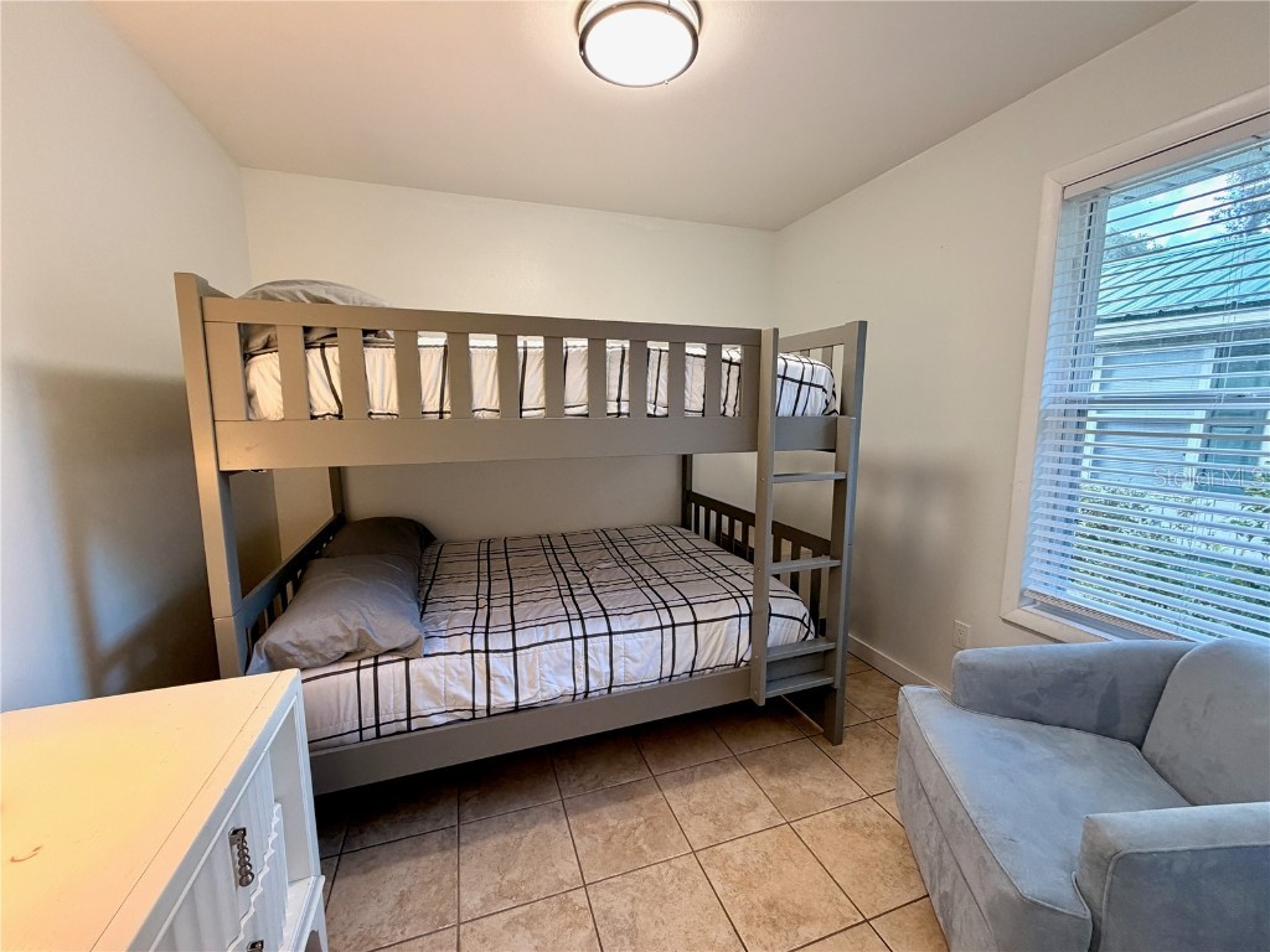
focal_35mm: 14
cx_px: 635
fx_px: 514
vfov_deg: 85.7
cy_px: 476
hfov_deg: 102.1
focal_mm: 2.22
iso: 320
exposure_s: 1/120
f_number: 2.2
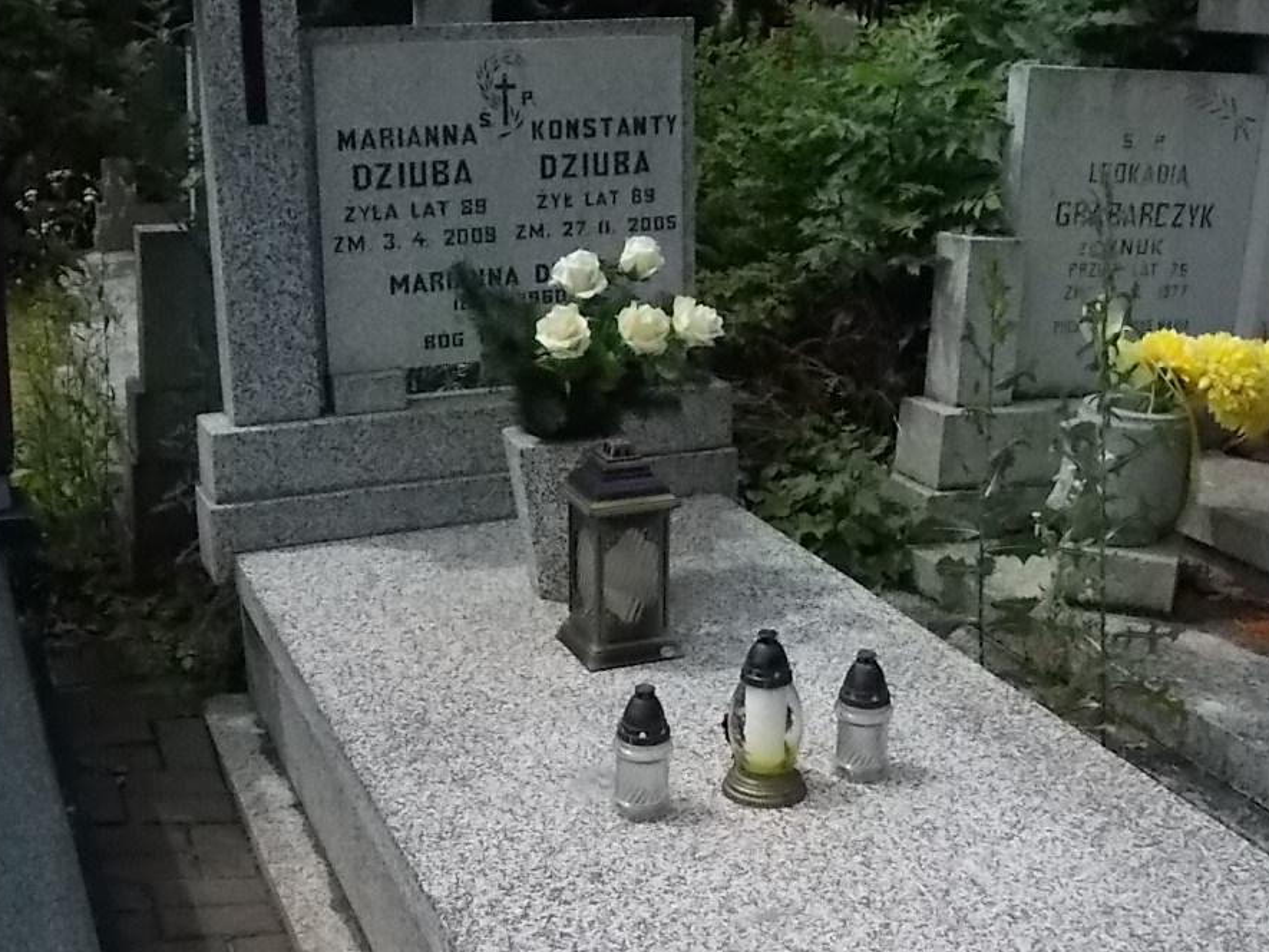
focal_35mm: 47
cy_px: 459
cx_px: 601
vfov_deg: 30.9
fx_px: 1723
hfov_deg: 40.4
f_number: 8
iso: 400
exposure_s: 1/1250
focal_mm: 4.6
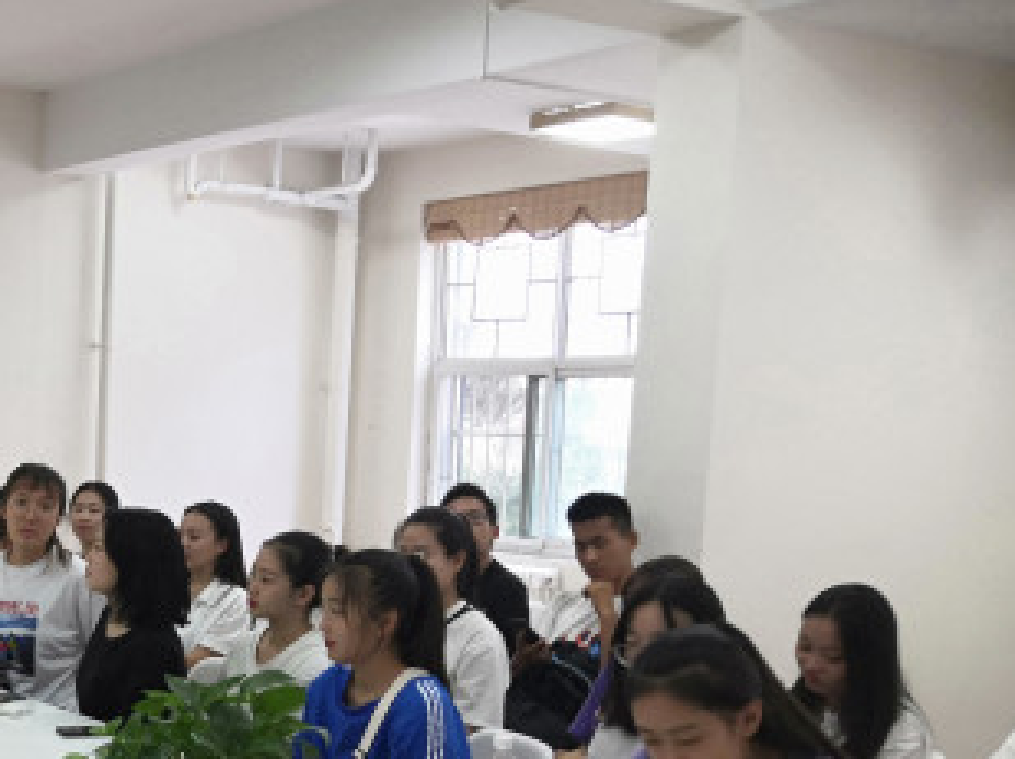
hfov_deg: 31.5
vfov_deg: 25.5
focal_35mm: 56
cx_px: -26
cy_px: 628
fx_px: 1640
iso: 160
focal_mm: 3.95
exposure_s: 1/50
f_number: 1.8
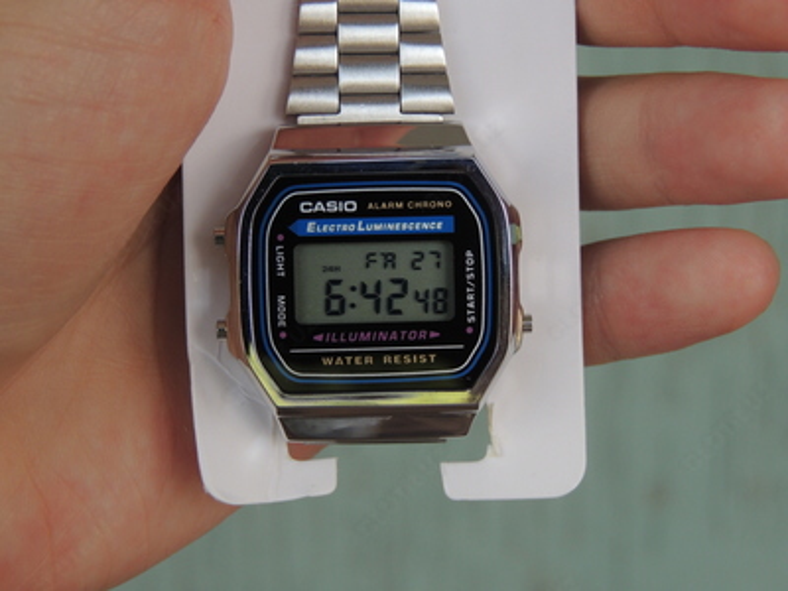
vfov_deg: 16.4
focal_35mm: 90
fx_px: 2049
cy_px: 296
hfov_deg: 21.8
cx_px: 394
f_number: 4.1
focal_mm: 16
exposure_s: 1/160
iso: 200
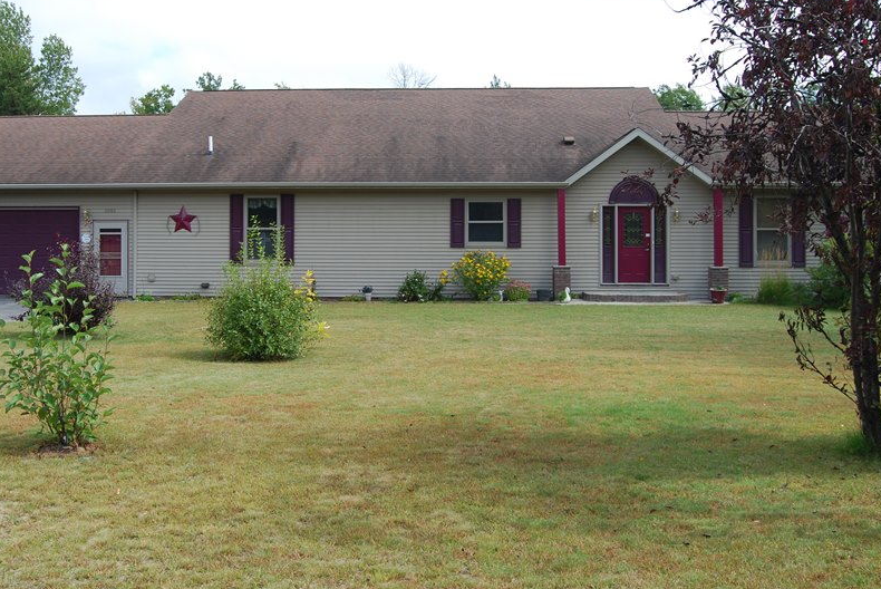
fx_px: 857
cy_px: 223
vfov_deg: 37.7
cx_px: 388
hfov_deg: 54.3
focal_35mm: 35
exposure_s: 1/200
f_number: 7.1
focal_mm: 18
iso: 100
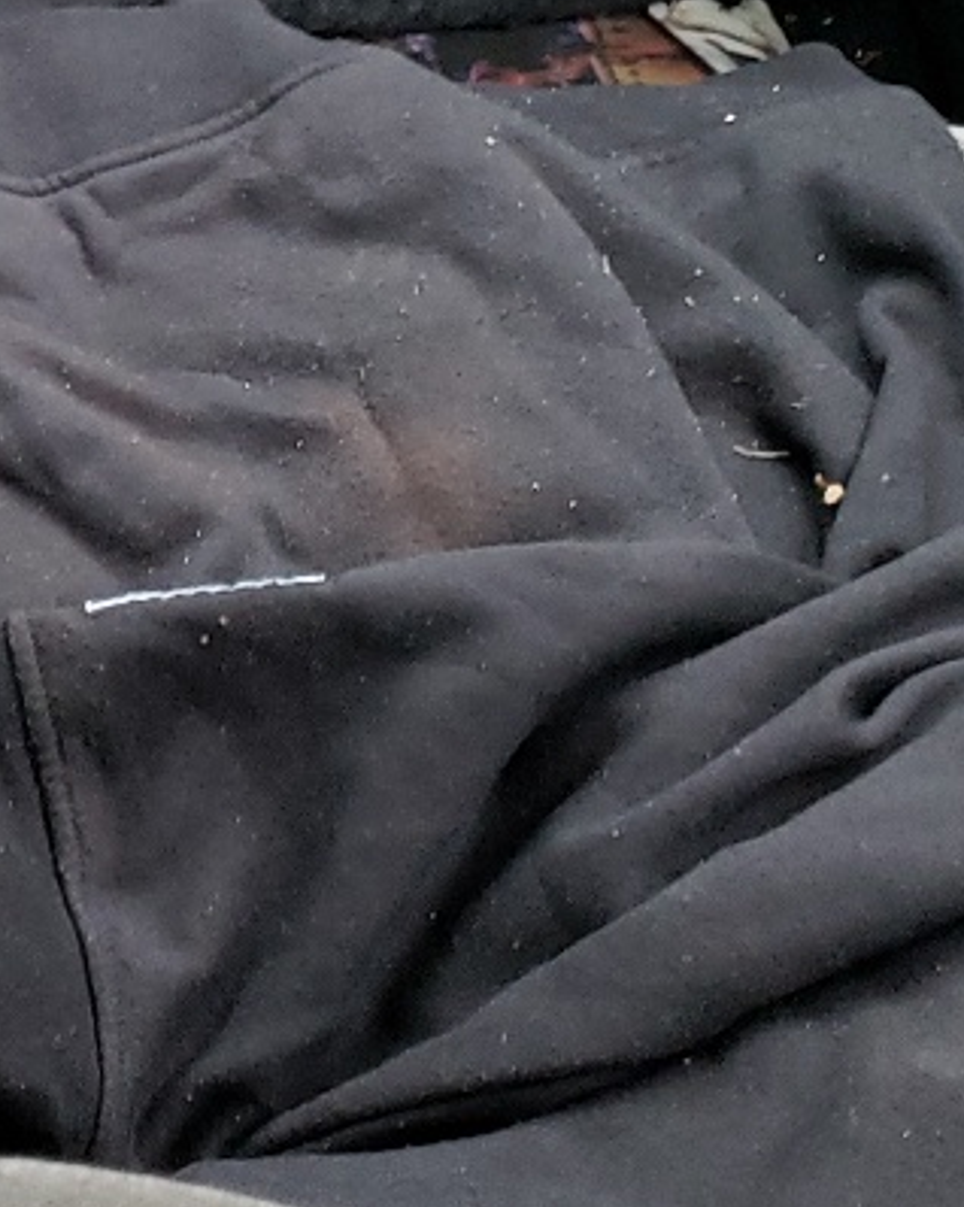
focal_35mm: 102
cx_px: -558
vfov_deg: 18.4
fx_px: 3640
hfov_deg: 14.0
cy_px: 61
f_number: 1.5
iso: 129
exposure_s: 1/50
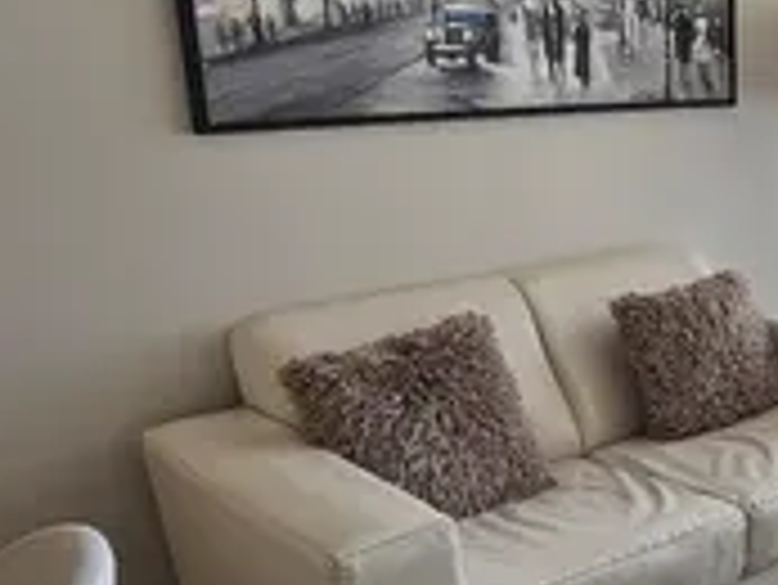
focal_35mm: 33
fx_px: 742
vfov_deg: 43.0
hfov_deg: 39.6
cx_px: 935
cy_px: 302
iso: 100
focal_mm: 2.2
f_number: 2.2
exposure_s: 1/190
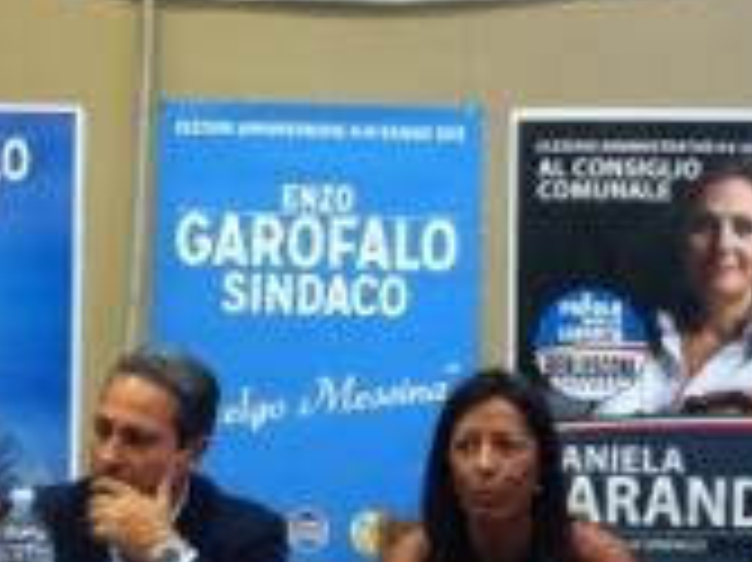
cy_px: 339
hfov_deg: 20.8
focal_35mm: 94
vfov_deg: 15.7
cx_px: 239
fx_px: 2041
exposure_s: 1/17
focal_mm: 3.85
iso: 80
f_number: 2.8
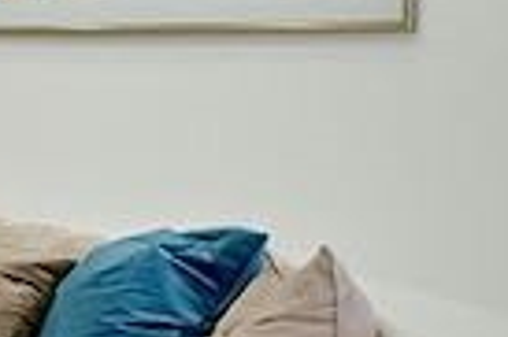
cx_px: -523
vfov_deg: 19.4
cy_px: 200
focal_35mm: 70
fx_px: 987
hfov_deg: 18.3
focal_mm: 15
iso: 1000
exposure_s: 1/1250
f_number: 5.6
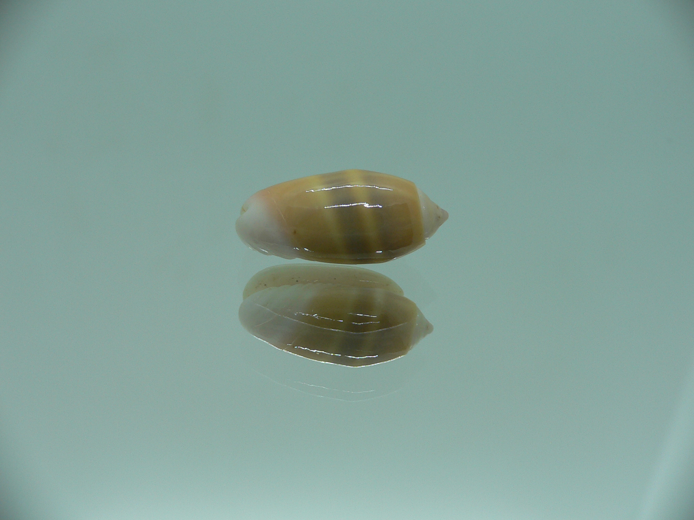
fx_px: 702
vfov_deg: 40.7
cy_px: 260
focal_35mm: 35
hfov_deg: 52.6
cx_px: 347
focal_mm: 4.6
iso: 80
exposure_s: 1/80
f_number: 2.8
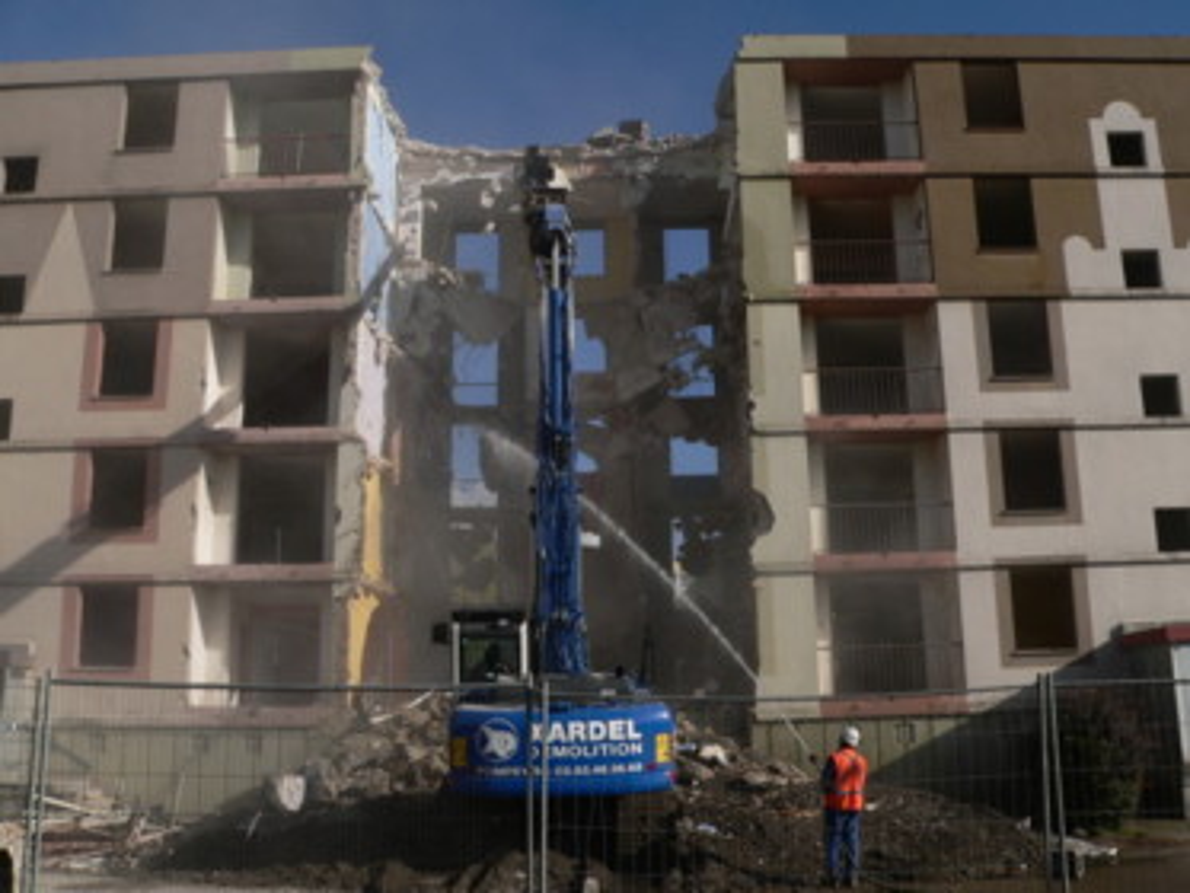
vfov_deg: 39.7
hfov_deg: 51.3
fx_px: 1238
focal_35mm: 36
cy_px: 446
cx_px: 595
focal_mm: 6
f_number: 4.6
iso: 80
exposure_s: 1/800
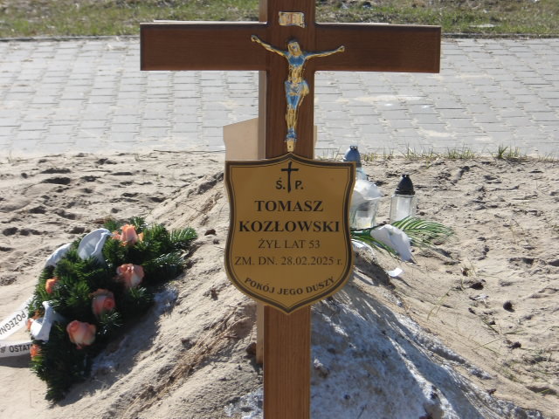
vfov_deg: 13.7
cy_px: 210
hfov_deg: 18.2
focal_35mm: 108
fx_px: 1744
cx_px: 280
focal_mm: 19.6
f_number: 6.6
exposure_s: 1/285
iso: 100
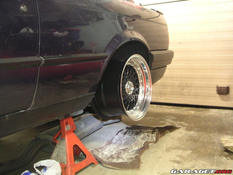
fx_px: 256
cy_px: 88
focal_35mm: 38
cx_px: 116
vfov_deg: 37.7
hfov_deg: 49.0
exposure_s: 1/1.6
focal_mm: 6
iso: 100
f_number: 2.8
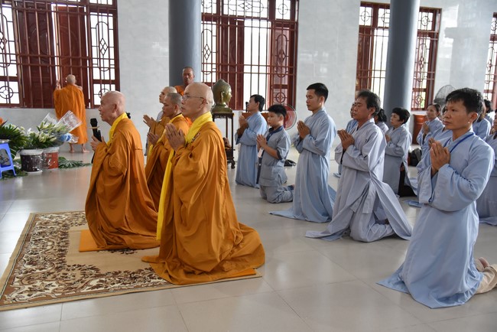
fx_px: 470
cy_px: 166
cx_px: 248
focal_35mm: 34
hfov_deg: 55.8
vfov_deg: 38.9
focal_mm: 34
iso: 2800
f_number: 4
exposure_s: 1/60
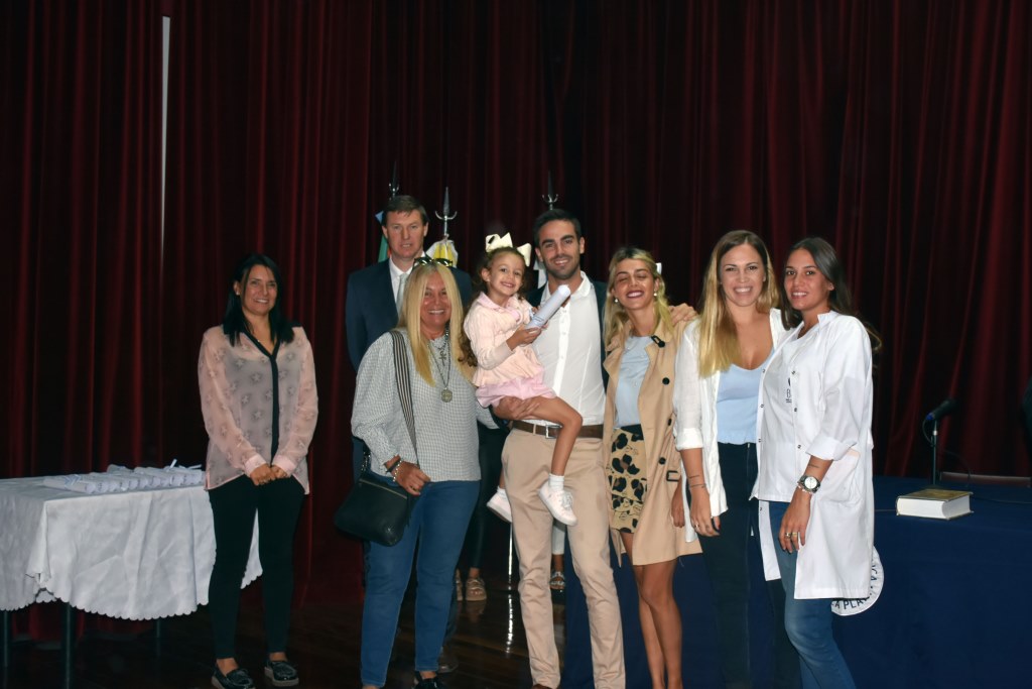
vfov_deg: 33.0
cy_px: 344
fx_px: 1161
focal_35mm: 40
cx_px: 516
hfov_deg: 47.9
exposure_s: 1/60
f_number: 5
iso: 800
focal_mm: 27
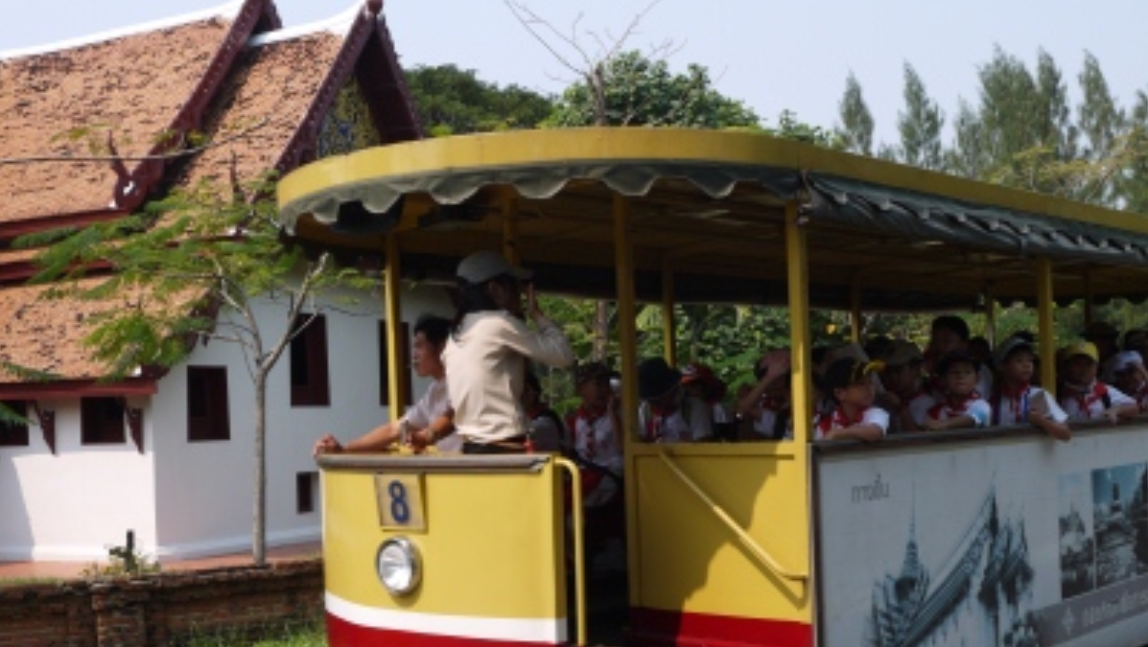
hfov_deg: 46.3
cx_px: 642
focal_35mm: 44
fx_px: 1340
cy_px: 417
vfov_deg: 27.0
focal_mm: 18
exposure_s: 1/320
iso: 160
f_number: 8
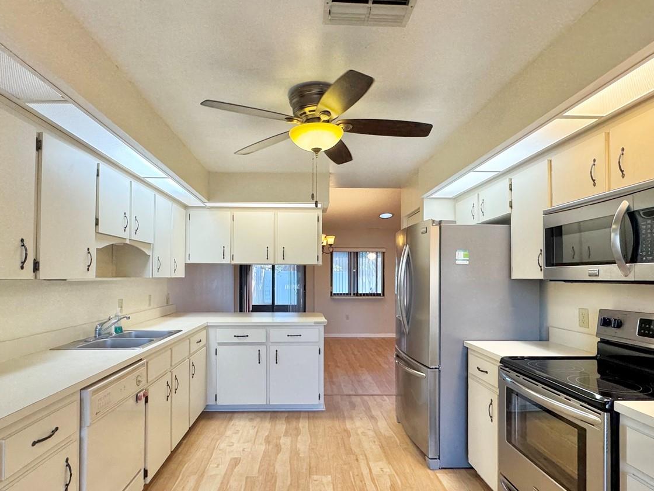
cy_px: 271
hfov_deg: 81.7
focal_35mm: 20
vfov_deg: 65.8
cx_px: 313
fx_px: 378
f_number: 2.2
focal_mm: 2.22
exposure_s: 1/120
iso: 200
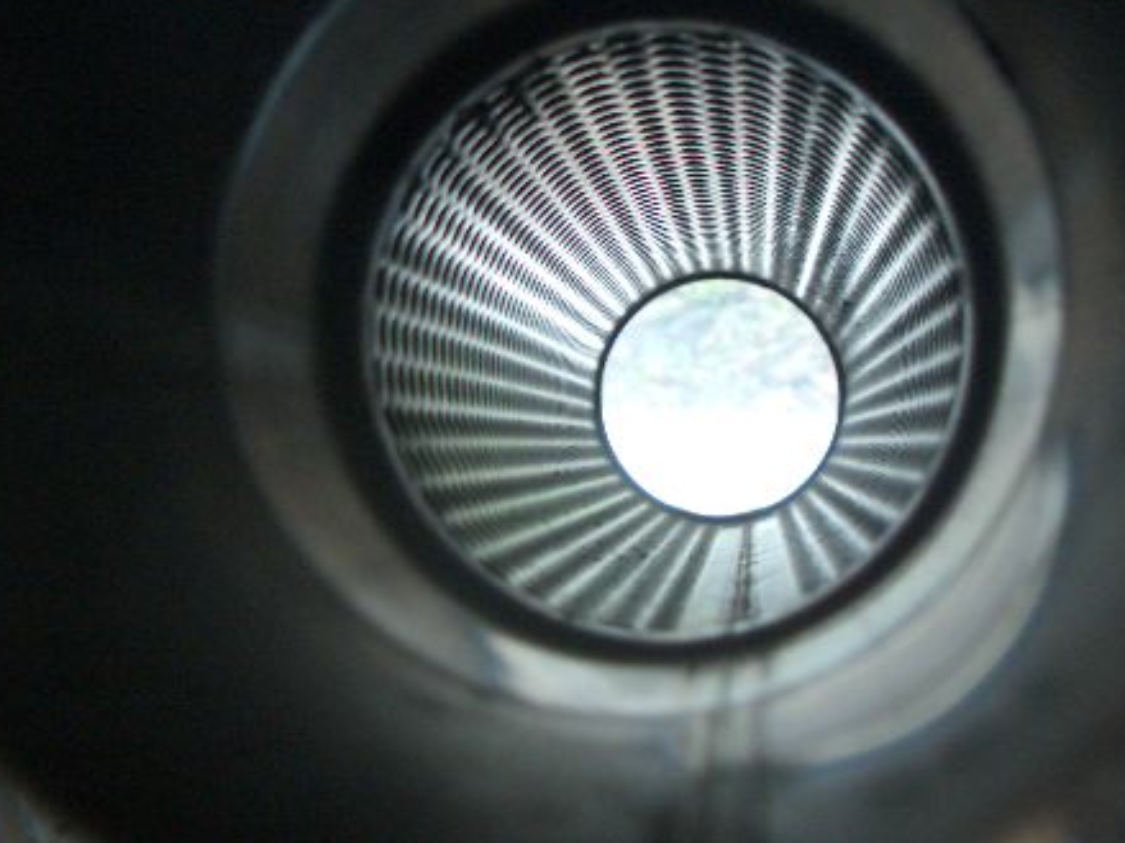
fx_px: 1657
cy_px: 341
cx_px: 623
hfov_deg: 37.5
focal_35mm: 51
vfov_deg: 28.5
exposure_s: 1/15
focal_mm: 5.8
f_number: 2.6
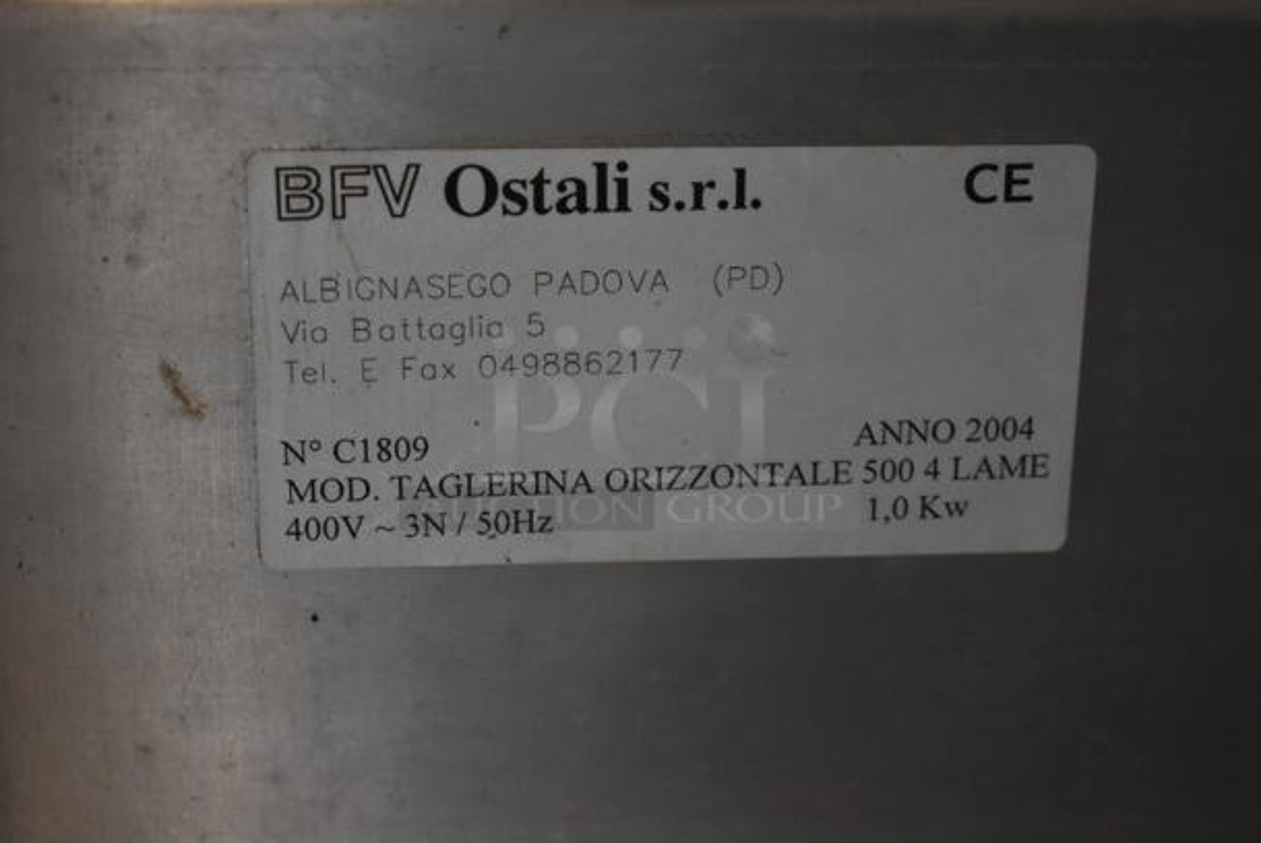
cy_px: 422
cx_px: 630
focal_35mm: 78
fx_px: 2735
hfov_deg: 26.0
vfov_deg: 17.5
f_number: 5.6
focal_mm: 52
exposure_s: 1/80
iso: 1800
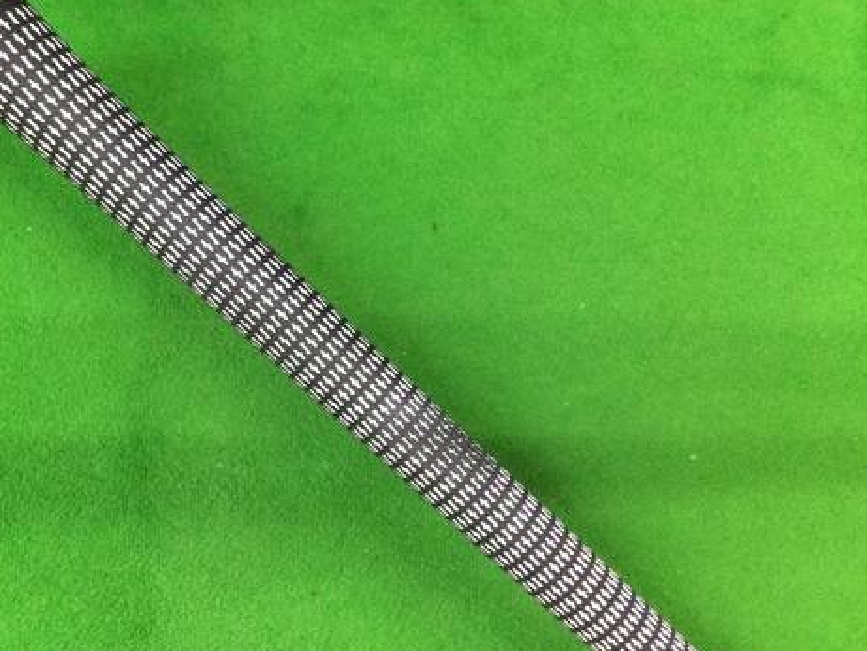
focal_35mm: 43
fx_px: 1077
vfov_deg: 33.5
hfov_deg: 43.5
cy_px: 405
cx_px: 331
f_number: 2.4
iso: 160
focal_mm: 3.3
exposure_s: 1/30
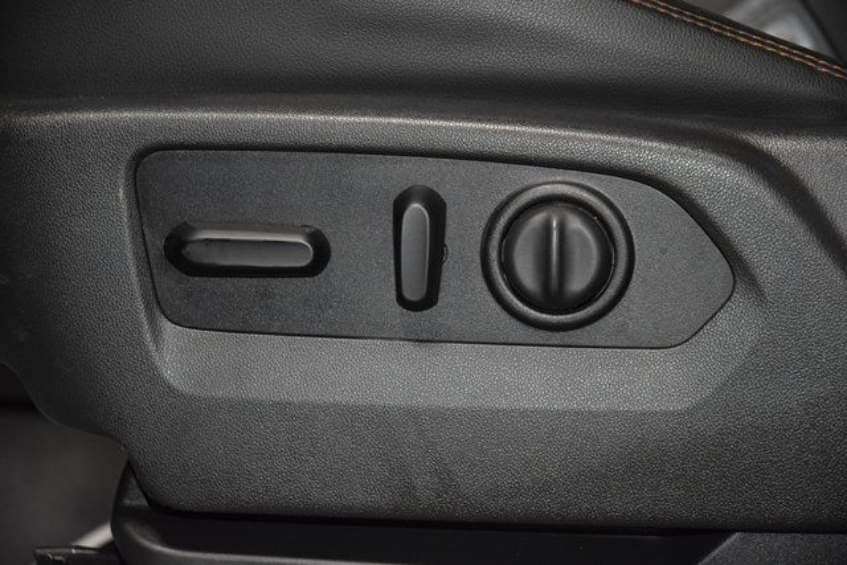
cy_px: 282
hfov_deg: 19.5
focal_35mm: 105
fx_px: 2471
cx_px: 424
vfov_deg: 13.0
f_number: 4.5
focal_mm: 70
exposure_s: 1/60
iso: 2200
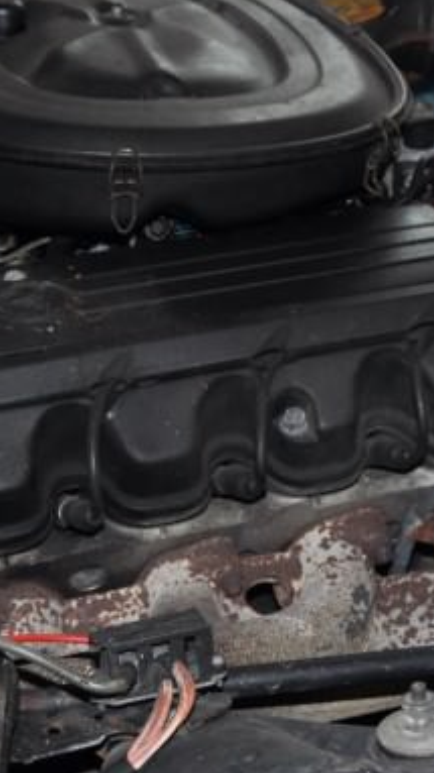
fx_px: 1721
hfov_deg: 14.3
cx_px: 305
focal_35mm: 84
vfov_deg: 25.3
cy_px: 466
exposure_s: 1/60
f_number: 4
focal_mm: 20
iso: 450
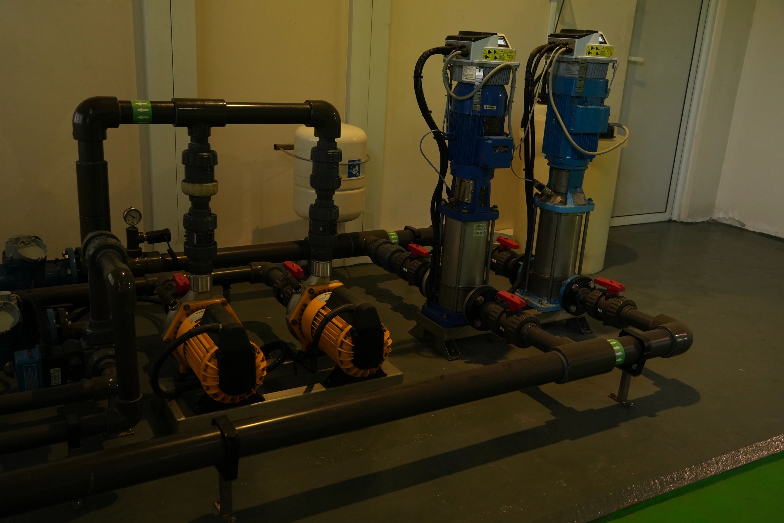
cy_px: 262
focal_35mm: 34
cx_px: 392
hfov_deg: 55.1
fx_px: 751
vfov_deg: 38.4
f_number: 4
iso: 800
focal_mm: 23
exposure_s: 1/40
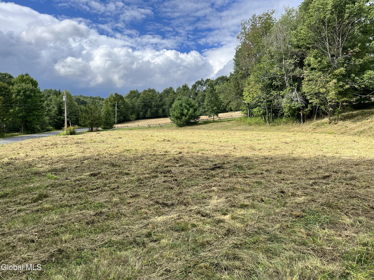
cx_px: 187
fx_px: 281
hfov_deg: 67.3
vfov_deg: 53.1
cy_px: 140
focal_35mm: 26
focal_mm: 5.1
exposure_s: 1/2571
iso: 50
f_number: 1.6
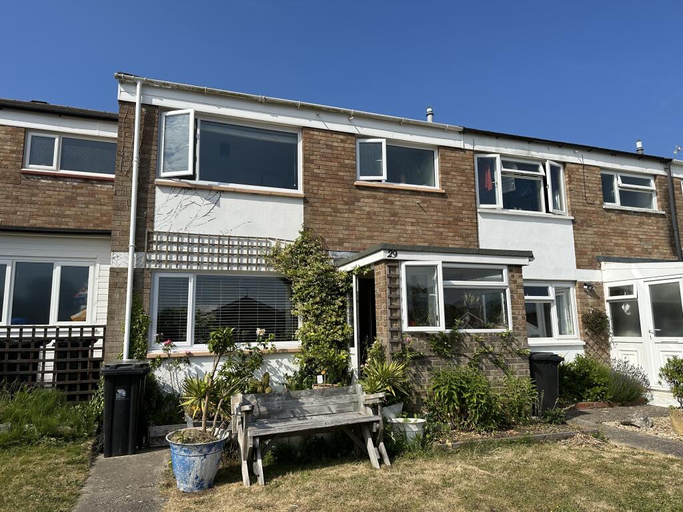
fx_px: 474
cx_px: 342
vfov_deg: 56.8
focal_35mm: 24
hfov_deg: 71.6
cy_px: 256
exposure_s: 1/6623
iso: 80
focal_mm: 6.86
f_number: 1.78
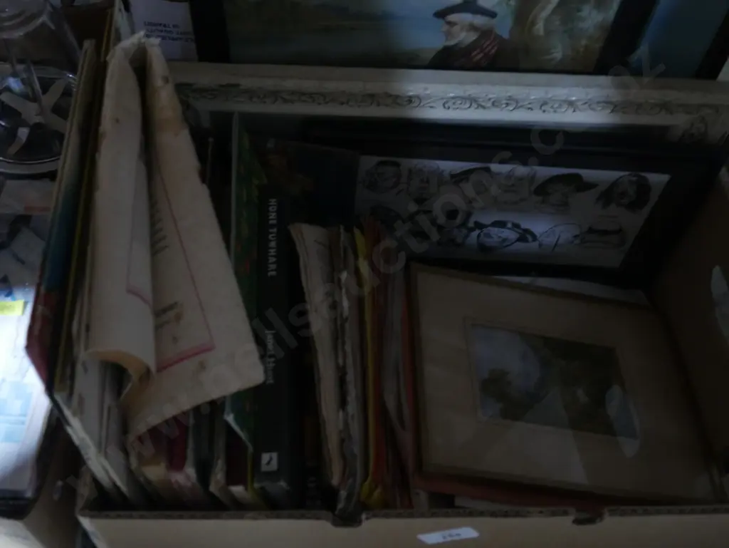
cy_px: 274
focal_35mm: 40
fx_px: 843
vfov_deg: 36.0
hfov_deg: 46.8
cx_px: 364
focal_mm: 20
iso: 2500
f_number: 4.4
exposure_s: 1/60
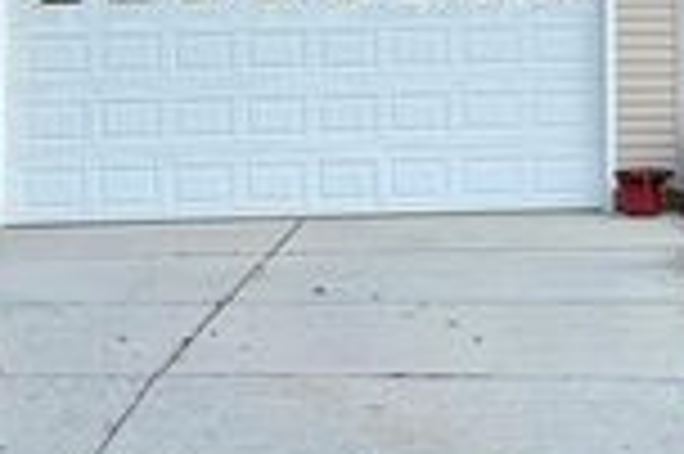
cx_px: 855
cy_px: -294
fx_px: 3113
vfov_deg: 8.1
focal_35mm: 164
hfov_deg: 12.2
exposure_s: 1/1984
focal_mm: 6.76
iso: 64
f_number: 1.78
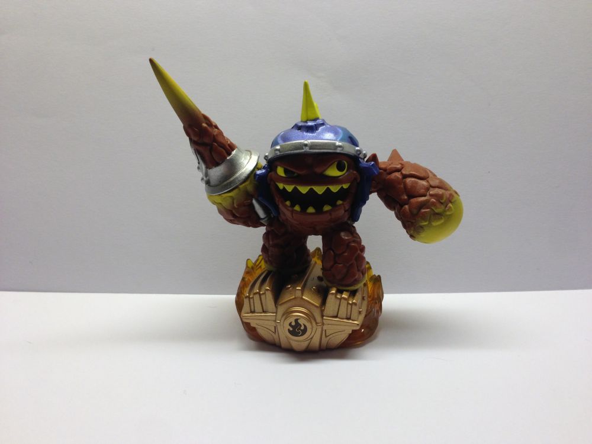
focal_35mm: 33
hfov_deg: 55.4
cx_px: 296
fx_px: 564
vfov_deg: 42.9
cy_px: 222
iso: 64
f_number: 2.4
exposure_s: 1/50
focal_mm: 4.12
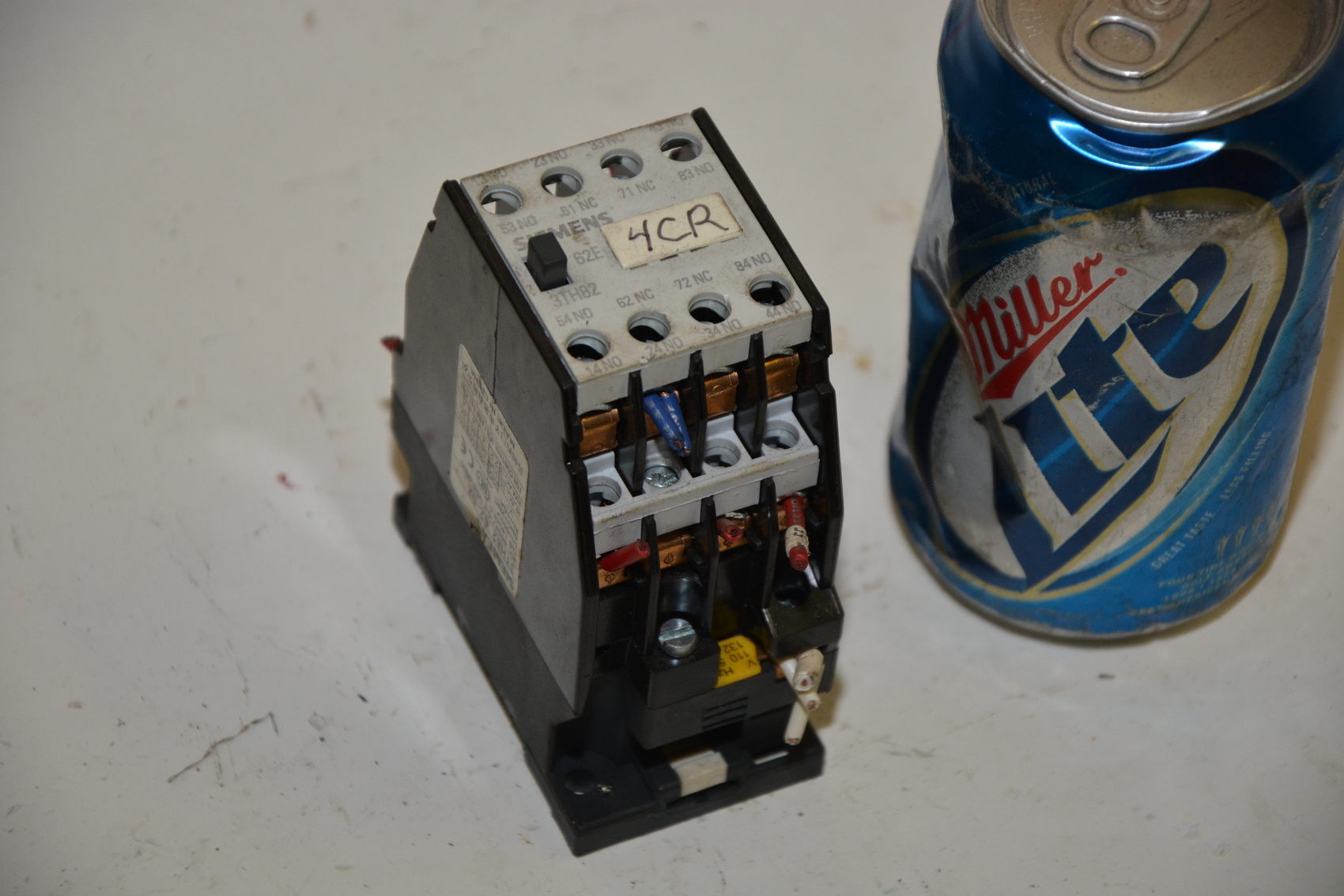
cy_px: 448
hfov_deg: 13.0
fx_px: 5881
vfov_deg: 8.7
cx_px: 672
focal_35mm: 158
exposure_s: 1/200
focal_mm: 105
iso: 800
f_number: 5.6
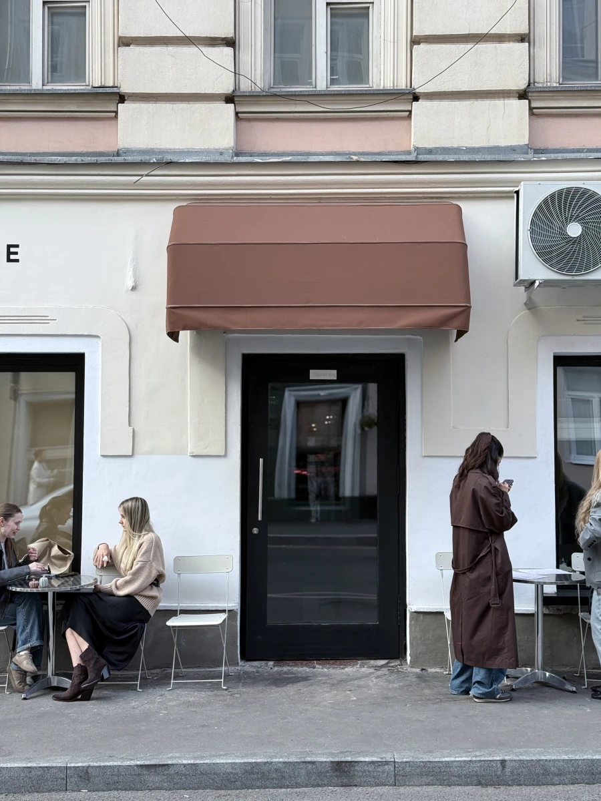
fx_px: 1111
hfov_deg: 30.3
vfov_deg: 39.7
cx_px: 300
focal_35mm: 48
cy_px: 400
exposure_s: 1/351
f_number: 1.78
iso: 80
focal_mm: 6.76
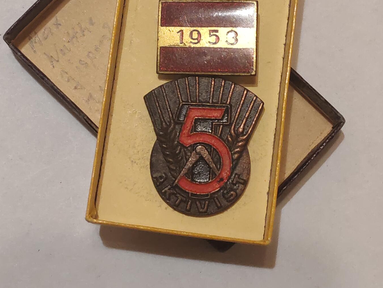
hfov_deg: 21.5
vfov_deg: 16.2
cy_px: 78
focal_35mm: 91
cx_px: 191
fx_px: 1007
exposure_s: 1/25
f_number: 1.95
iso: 500
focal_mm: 5.52
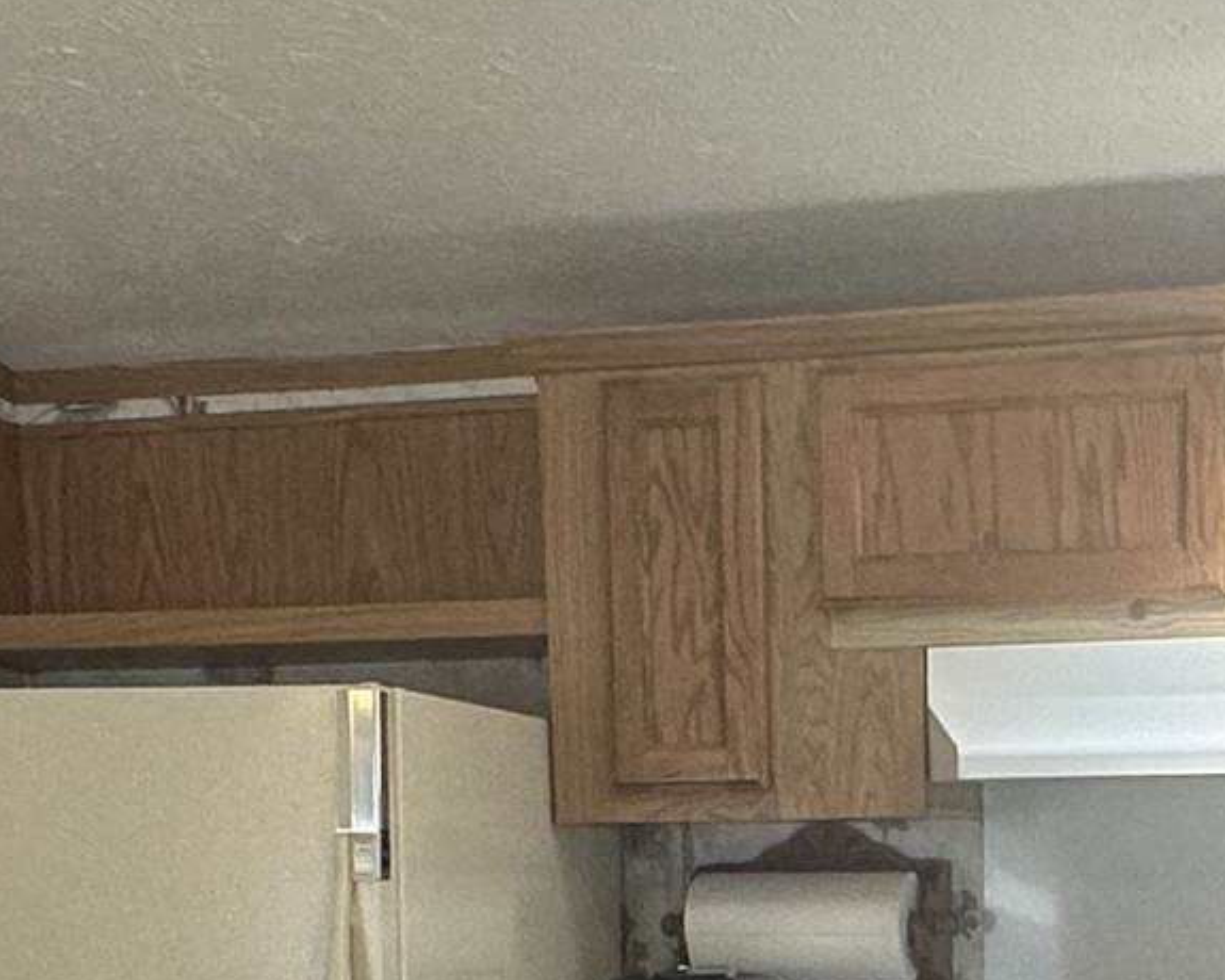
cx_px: 865
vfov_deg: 19.0
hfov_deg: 25.8
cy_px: 1368
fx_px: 2647
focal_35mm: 73
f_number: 2.2
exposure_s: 1/120
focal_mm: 2.22
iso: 160
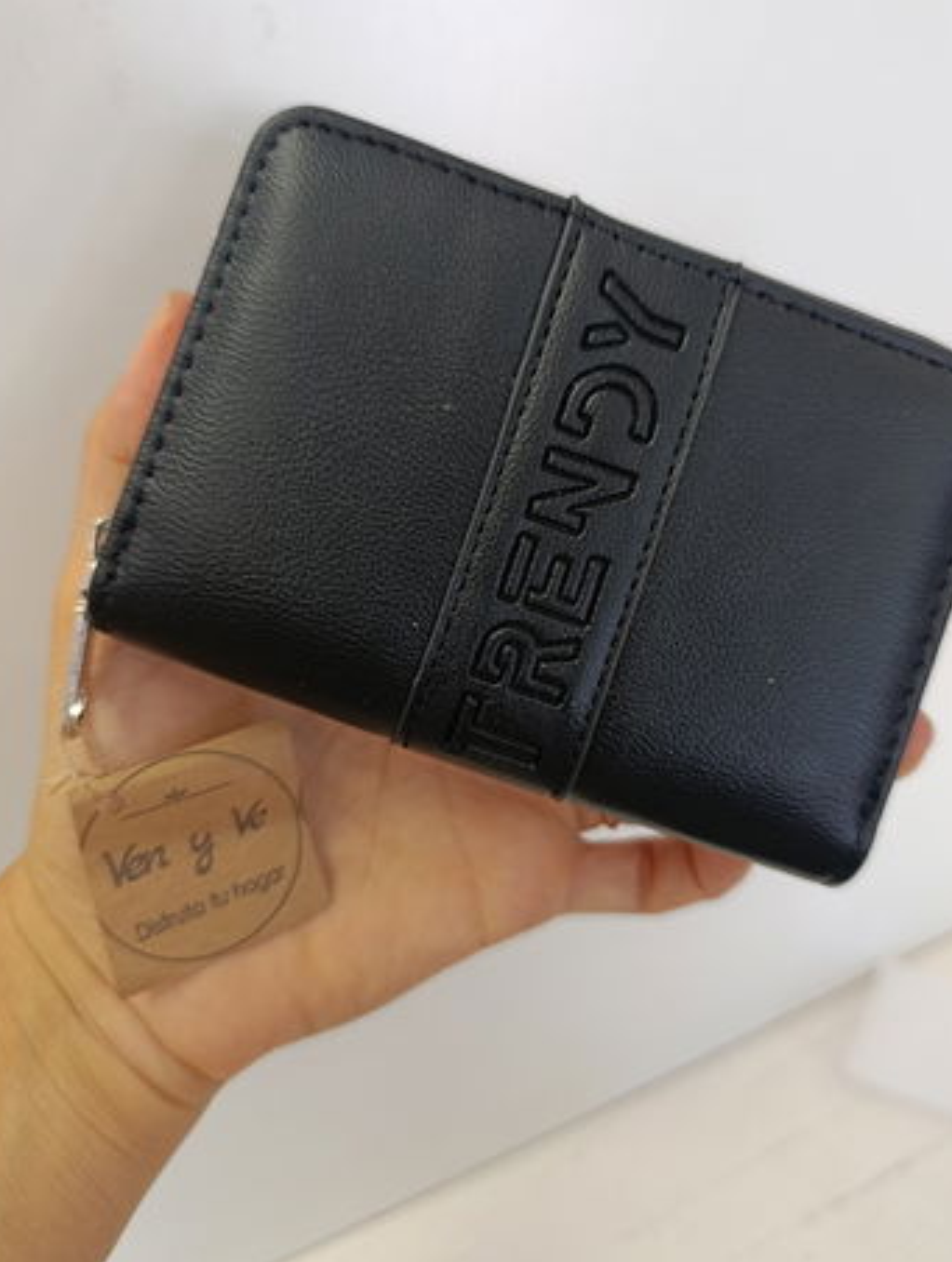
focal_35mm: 27
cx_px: 519
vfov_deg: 65.1
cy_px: 579
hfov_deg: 51.5
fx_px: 986
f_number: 1.65
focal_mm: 6.11
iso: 487
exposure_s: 1/100
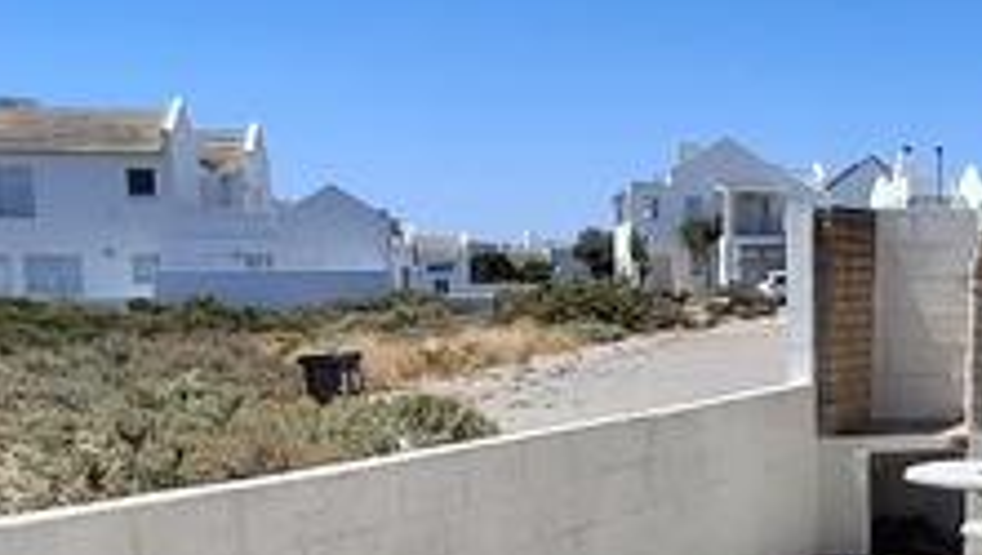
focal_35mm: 63
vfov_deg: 18.5
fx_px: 1643
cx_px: 764
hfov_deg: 32.5
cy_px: 604
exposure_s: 1/2299
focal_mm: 1.64
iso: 40
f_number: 2.2
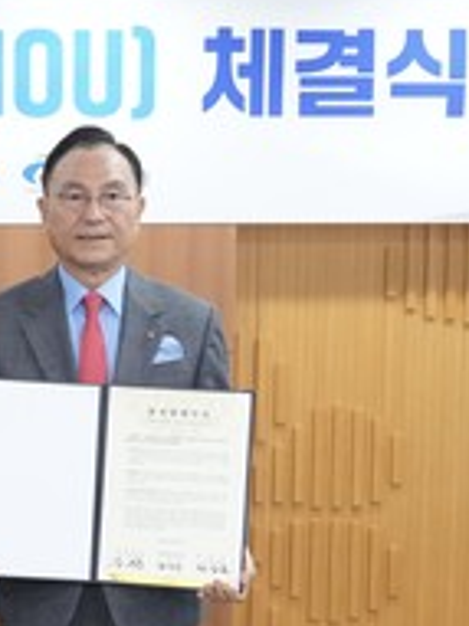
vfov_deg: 18.5
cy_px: 451
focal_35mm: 106
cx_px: -210
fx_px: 1917
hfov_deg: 13.3
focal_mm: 35
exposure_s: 1/250
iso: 3200
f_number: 4
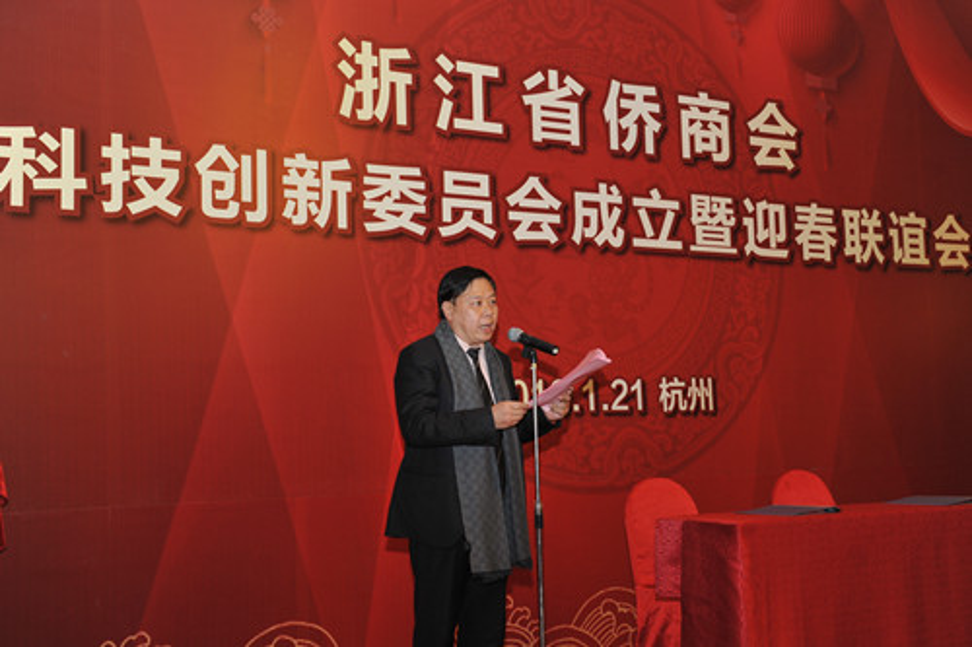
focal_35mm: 45
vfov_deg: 29.8
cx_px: 486
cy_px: 324
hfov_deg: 43.6
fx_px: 1215
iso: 800
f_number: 6.3
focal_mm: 45
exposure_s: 1/60
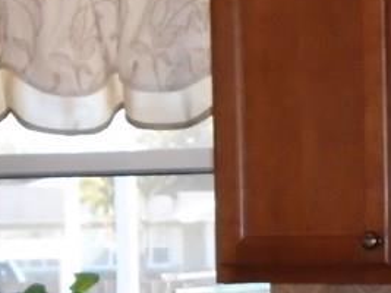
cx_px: 669
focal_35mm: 161
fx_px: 1818
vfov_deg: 9.2
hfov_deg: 11.5
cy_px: 259
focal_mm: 7.4
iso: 400
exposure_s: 1/50
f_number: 4.1
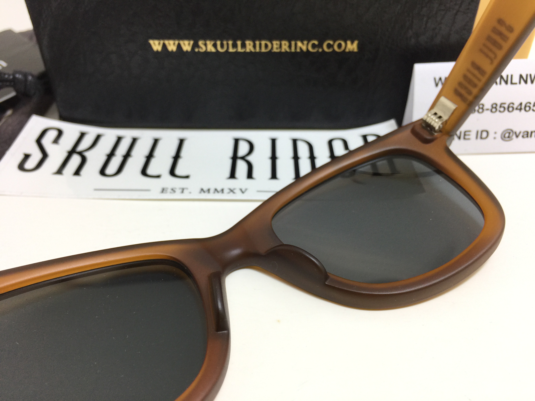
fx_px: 448
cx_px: 268
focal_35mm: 29
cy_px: 200
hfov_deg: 61.7
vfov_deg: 48.2
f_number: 2.2
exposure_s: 1/33
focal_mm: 4.15
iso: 32
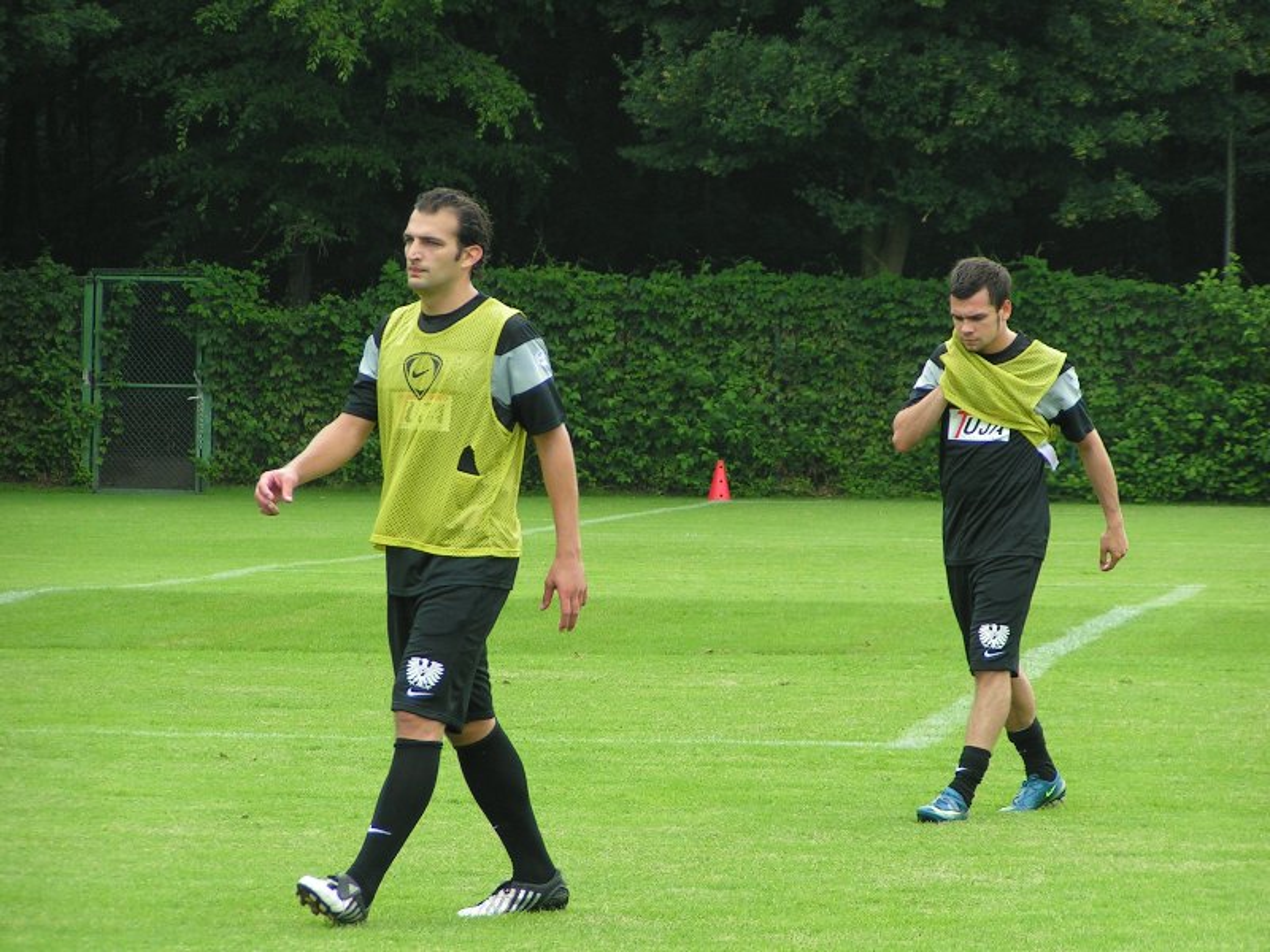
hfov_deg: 9.2
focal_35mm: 216
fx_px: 7925
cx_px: 635
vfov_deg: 6.9
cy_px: 476
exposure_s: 1/200
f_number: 3.5
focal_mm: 33
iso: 50
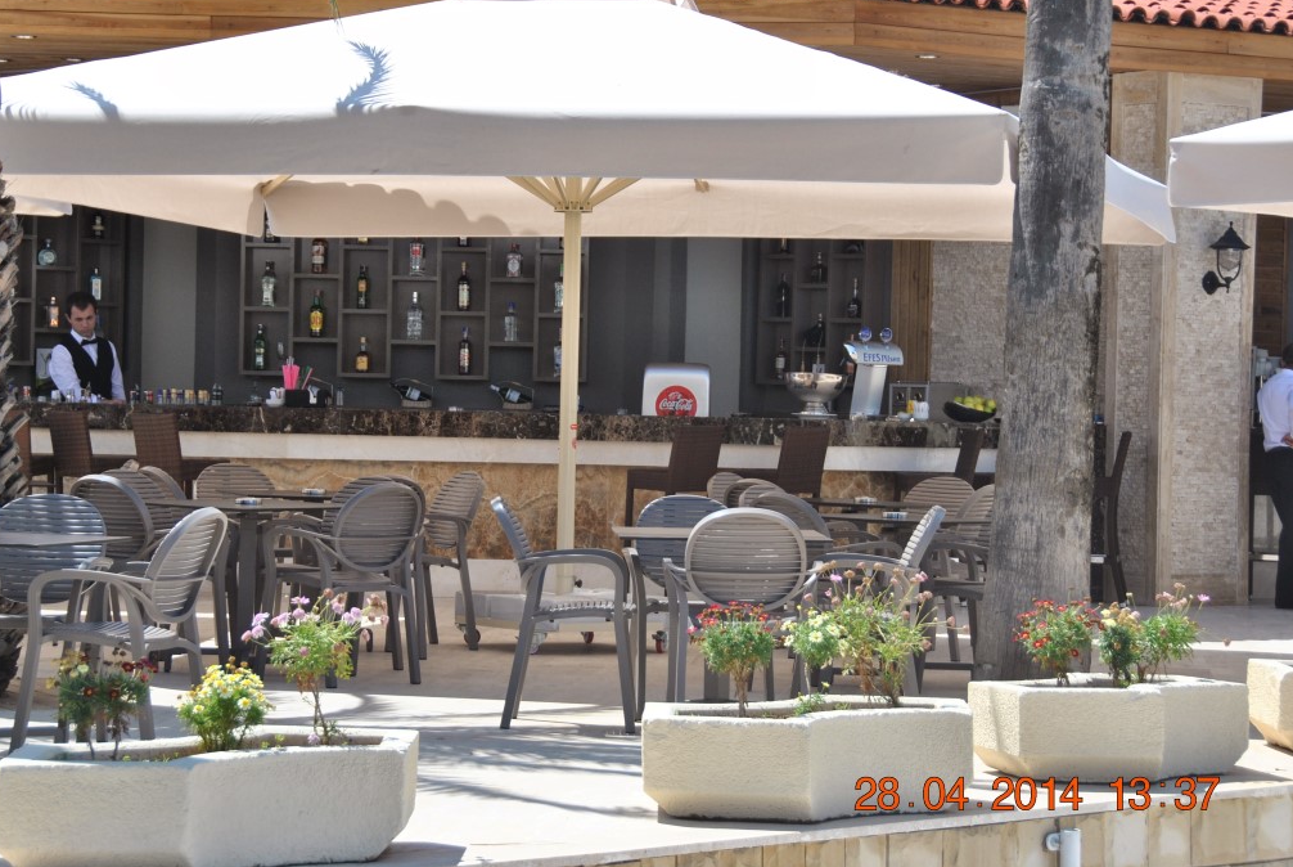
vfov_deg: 13.0
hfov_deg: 19.2
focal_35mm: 106
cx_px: 623
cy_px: 374
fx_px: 3813
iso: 110
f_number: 5.6
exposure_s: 1/500
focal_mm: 62
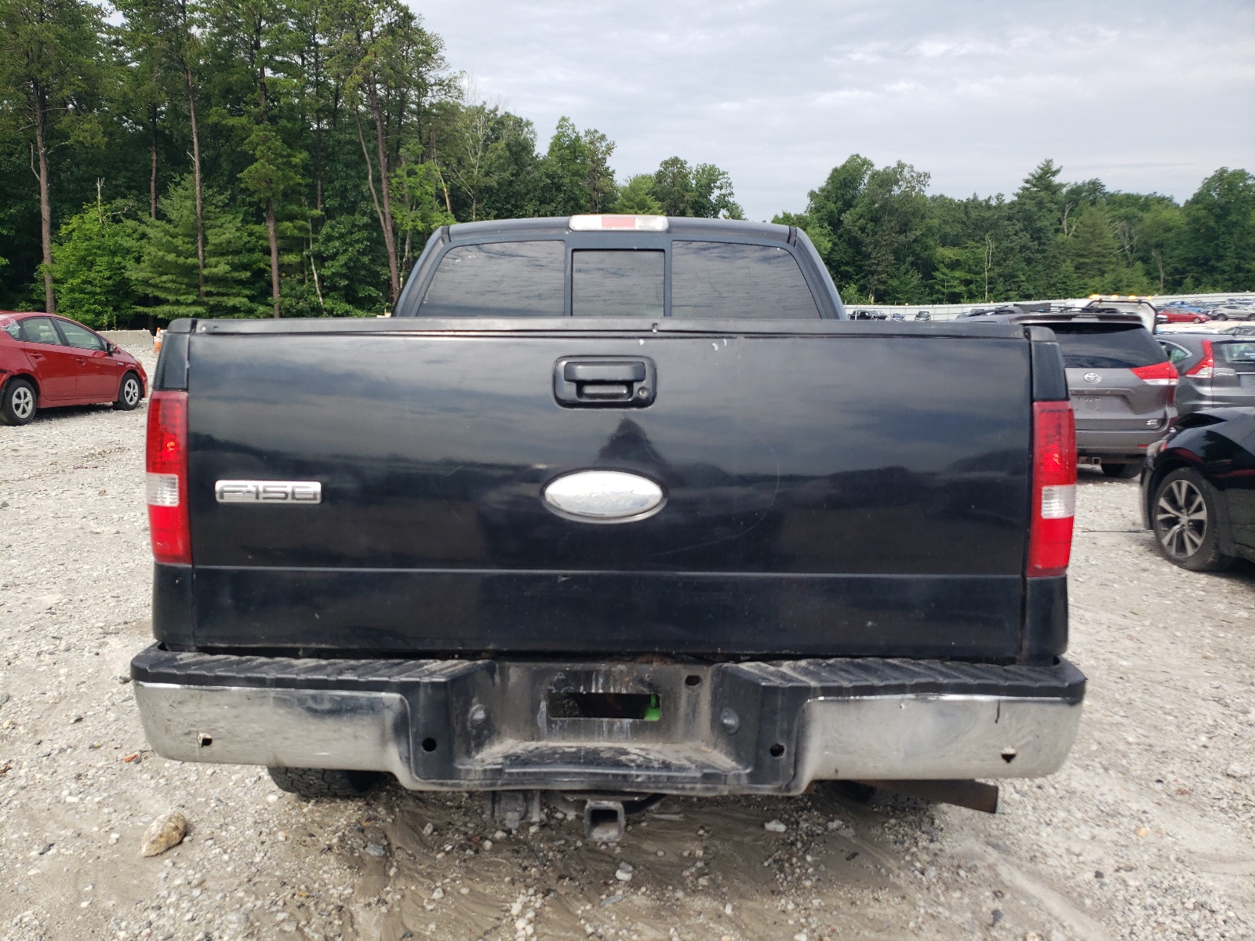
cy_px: 470
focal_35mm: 26
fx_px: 943
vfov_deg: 53.1
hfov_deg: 67.3
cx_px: 628
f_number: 1.5
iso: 50
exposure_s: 1/2000
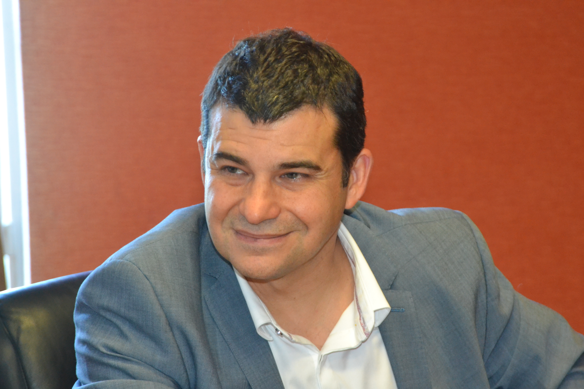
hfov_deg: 11.4
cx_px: 292
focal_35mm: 180
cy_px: 194
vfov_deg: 7.6
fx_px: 2920
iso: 2500
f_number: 5.6
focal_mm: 120
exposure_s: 1/60
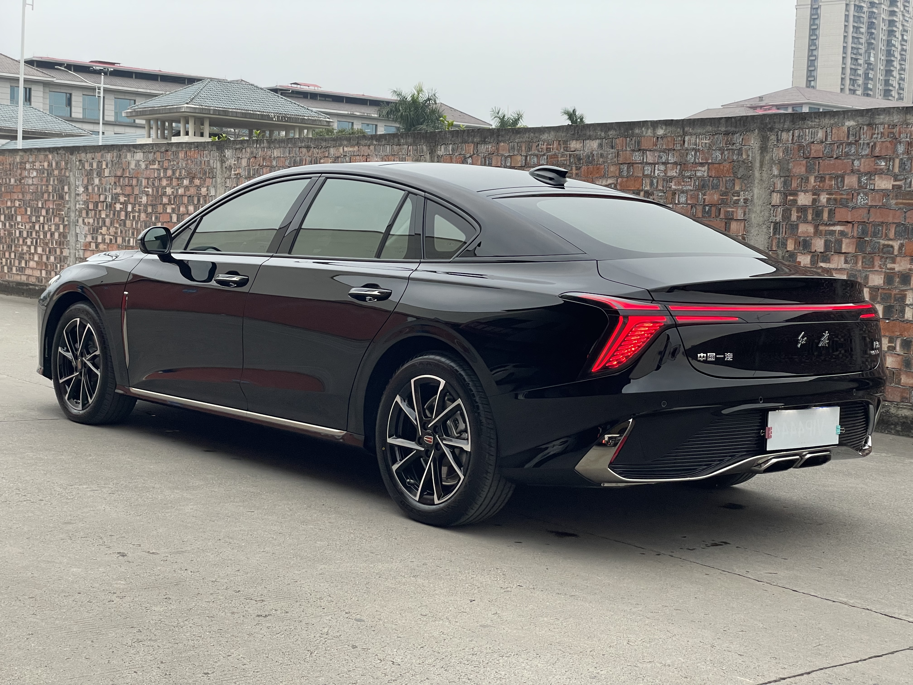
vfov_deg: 28.0
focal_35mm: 52
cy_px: 342
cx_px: 456
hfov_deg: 36.8
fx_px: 1372
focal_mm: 6
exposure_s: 1/99
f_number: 2
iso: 100
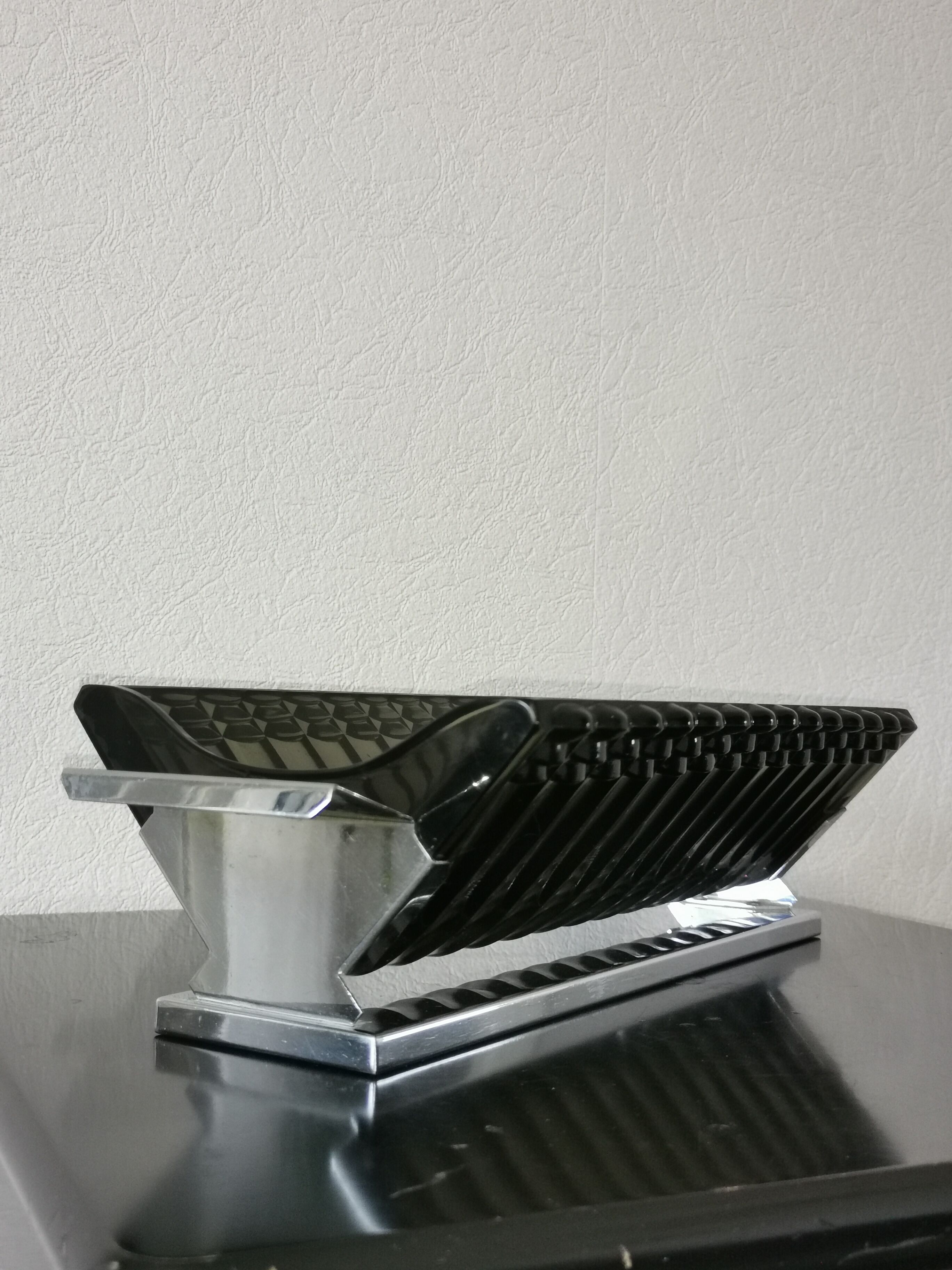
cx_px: 476
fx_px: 1503
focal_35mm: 41
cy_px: 635
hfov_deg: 35.1
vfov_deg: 45.8
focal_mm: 5.58
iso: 400
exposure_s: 1/50
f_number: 1.8
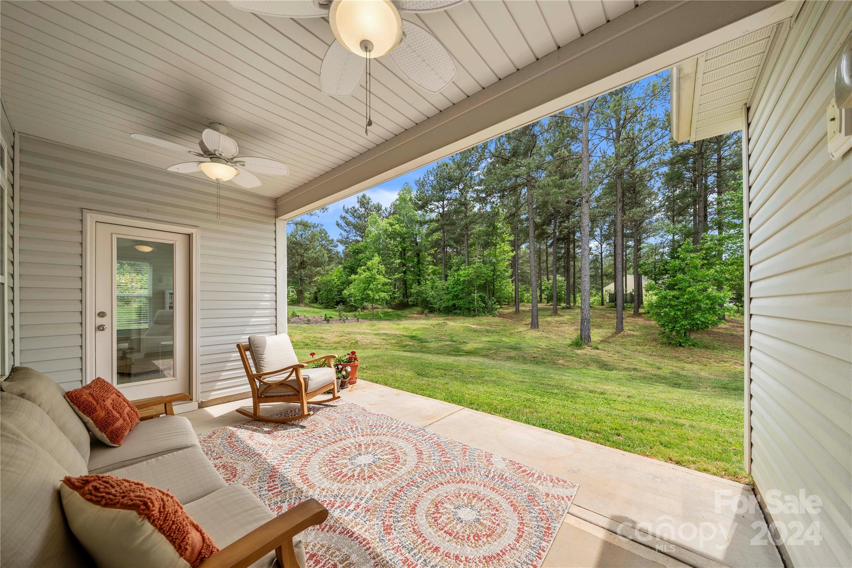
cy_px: 284
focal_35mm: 12
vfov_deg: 90.0
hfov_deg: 112.6
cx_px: 426
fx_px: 284
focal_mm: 12
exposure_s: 1/320
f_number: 5.6
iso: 100
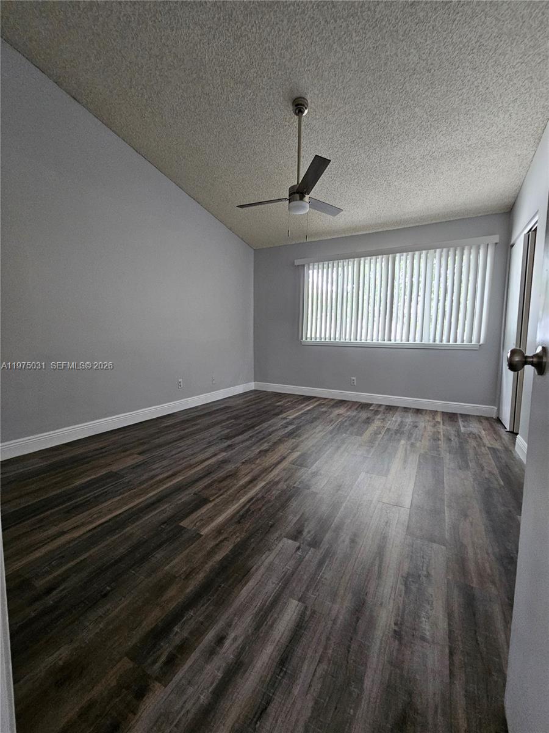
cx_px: 274
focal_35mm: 13
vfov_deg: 106.2
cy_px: 366
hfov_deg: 89.9
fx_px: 275
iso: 500
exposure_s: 1/30
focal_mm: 2.2
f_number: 2.2
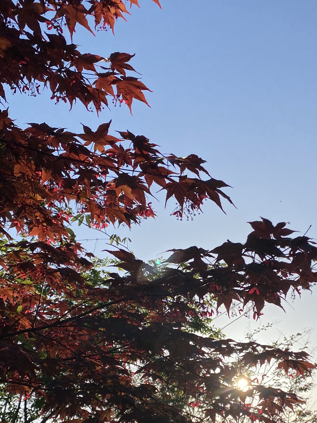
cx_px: 203
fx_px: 574
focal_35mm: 47
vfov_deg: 39.0
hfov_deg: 30.7
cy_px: 335
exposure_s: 1/3610
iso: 32
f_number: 1.8
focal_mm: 4.25
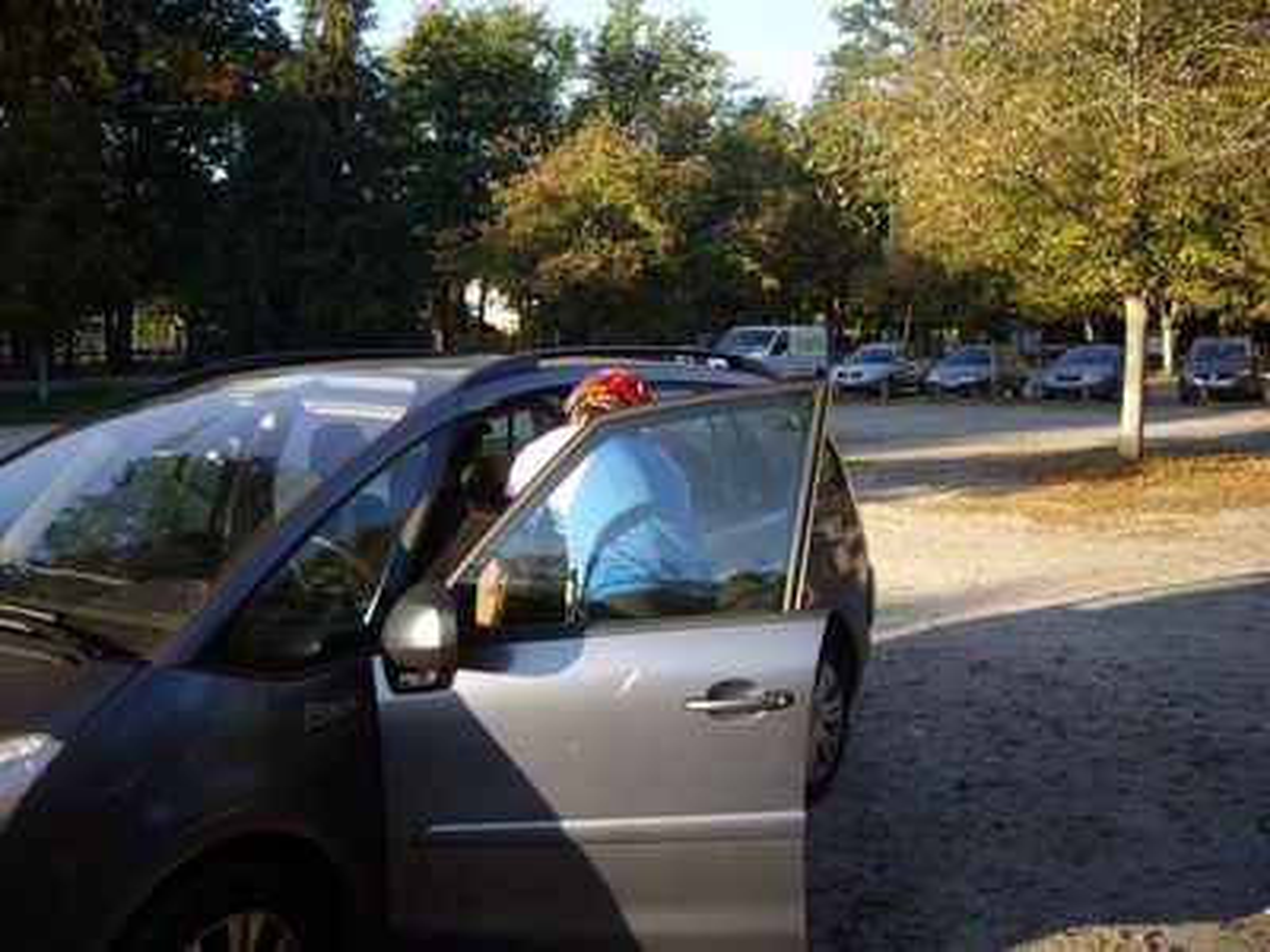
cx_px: 635
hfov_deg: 49.0
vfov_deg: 37.7
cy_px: 476
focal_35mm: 38
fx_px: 1394
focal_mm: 7.9
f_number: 2.8
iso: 64
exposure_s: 1/200
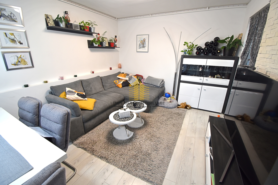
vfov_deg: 77.3
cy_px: 92
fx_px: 116
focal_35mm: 15
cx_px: 139
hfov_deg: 100.4
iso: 500
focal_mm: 10
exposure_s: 1/30
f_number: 4.5
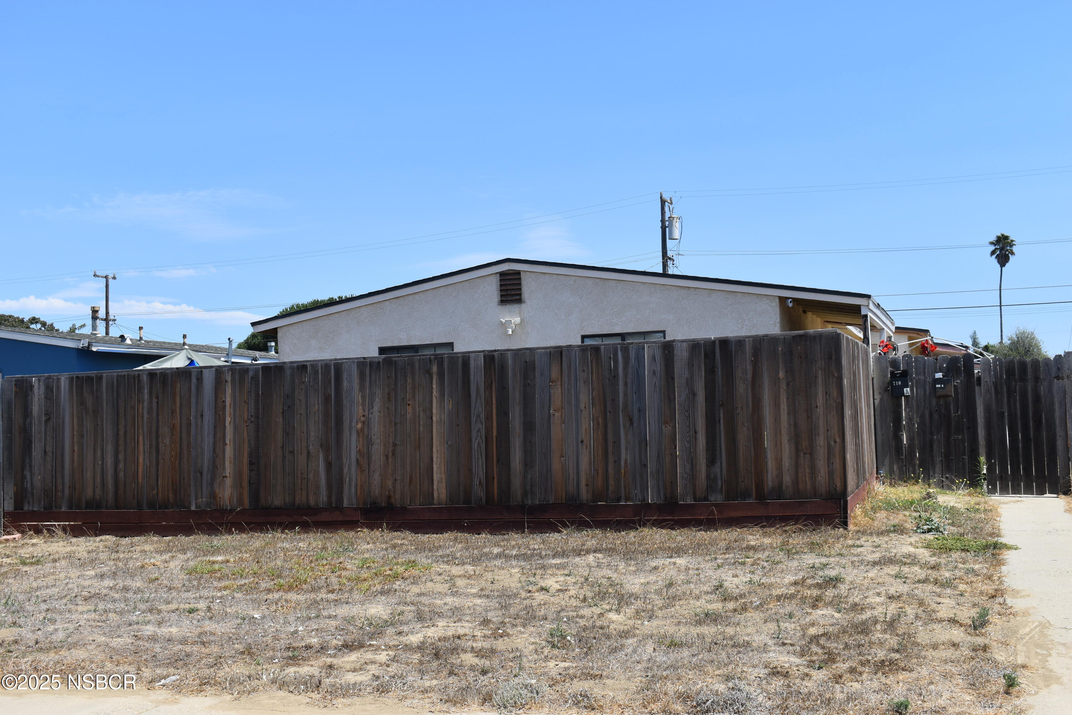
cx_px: 536
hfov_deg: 46.4
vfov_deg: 31.9
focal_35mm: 42
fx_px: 1251
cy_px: 358
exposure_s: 1/250
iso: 100
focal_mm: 28
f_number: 8
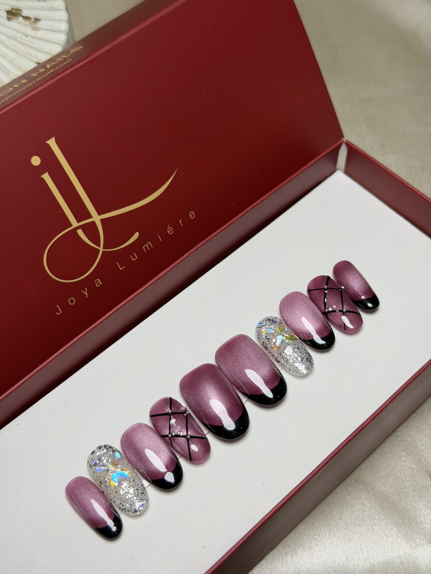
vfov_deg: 39.7
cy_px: 287
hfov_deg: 30.3
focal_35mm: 48
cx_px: 216
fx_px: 797
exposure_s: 1/96
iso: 100
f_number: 1.78
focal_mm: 6.76
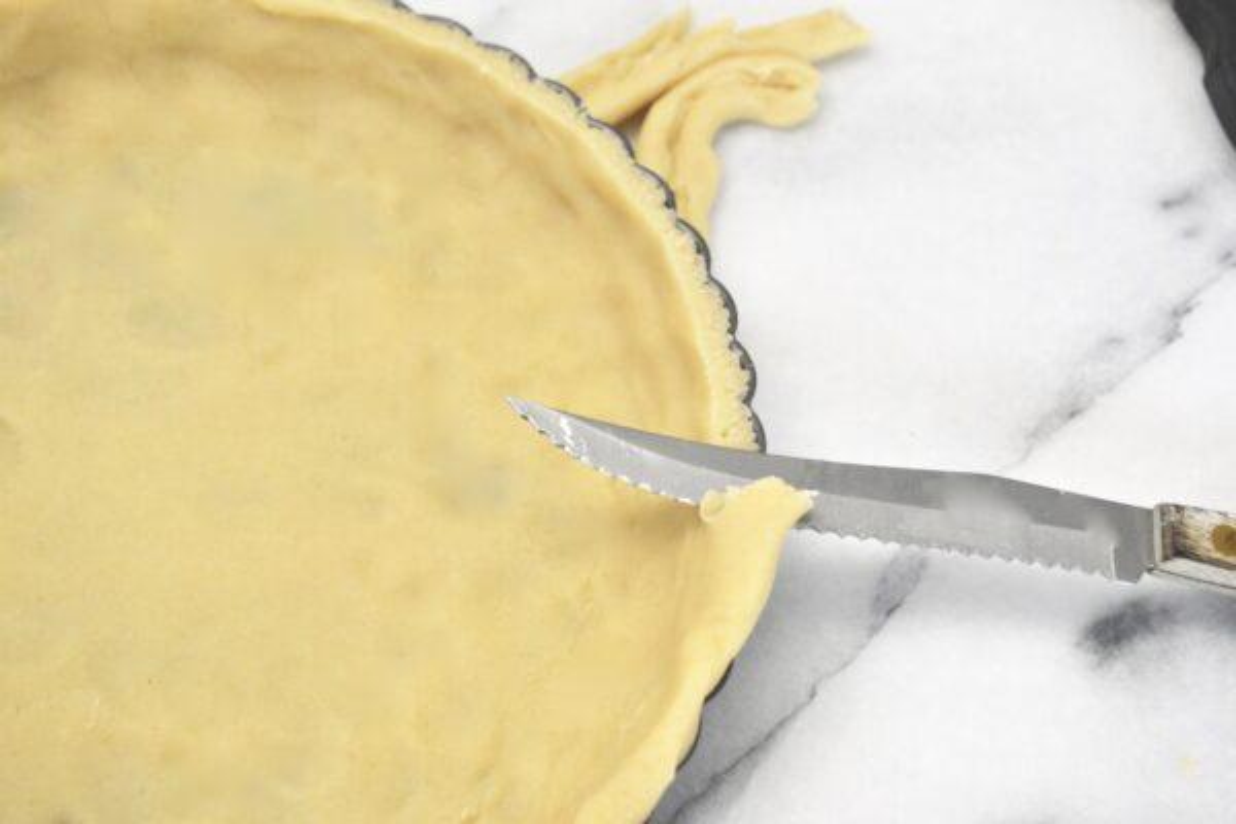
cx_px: 618
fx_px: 1751
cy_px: 412
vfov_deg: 26.5
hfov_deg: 38.9
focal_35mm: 51
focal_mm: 34
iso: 900
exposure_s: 1/60
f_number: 5
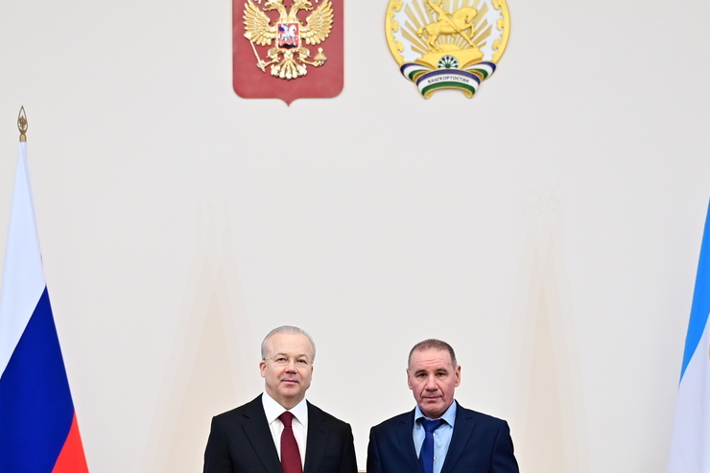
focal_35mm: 80
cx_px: 321
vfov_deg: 16.9
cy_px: 408
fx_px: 1577
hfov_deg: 25.4
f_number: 2.8
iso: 1600
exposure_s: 1/160
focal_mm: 37
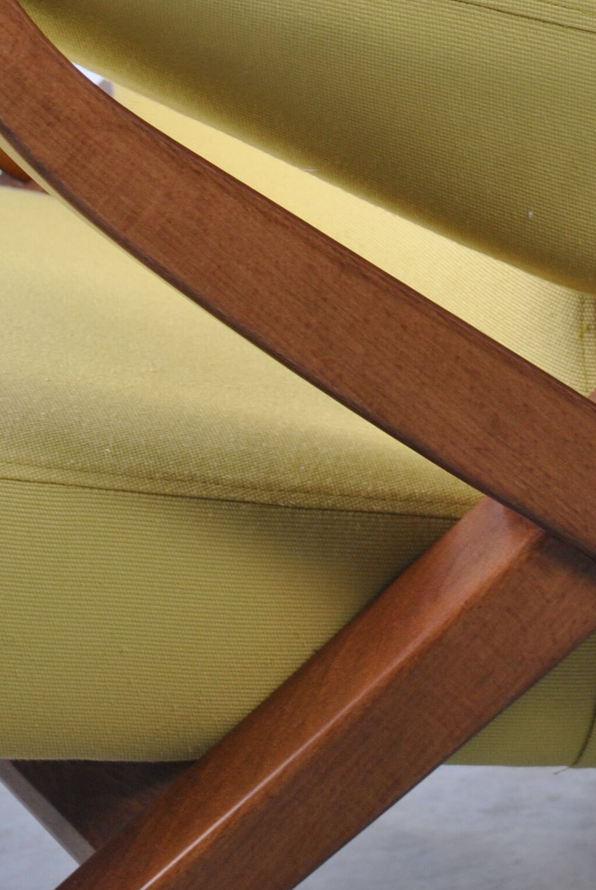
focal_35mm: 174
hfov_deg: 7.9
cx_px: 205
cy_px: -123
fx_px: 4307
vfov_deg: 11.6
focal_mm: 46
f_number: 5.3
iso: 200
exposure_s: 1/15
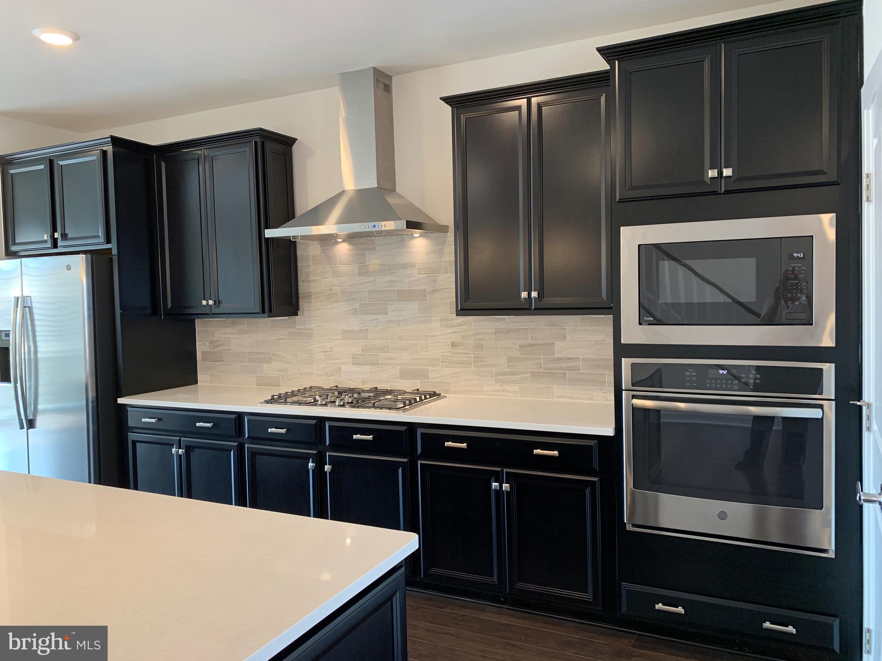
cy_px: 330
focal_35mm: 26
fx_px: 662
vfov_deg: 53.1
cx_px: 441
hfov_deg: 67.3
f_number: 1.8
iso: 125
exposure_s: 1/60
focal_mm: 4.25
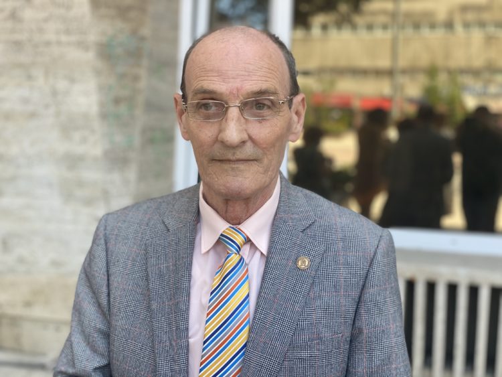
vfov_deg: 28.0
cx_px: 251
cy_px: 188
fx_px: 754
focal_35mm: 52
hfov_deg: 36.8
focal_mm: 6
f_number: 2
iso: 20
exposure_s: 1/168
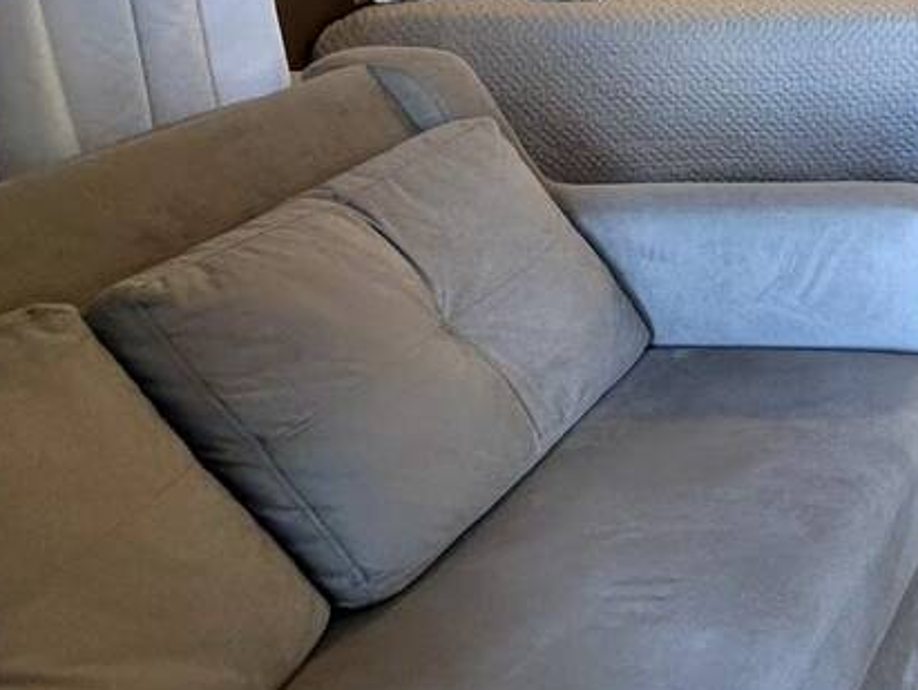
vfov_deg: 27.5
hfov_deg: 28.7
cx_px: 1295
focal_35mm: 49
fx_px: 1301
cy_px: -40
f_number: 2.2
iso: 160
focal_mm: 2.22
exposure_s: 1/120
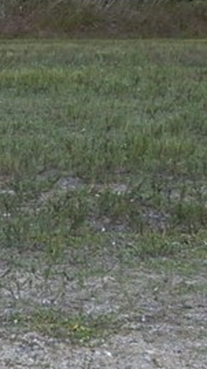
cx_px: -255
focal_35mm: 224
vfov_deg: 9.6
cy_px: 62
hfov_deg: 5.3
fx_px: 2189
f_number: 3.8
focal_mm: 9.7
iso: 125
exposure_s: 1/640
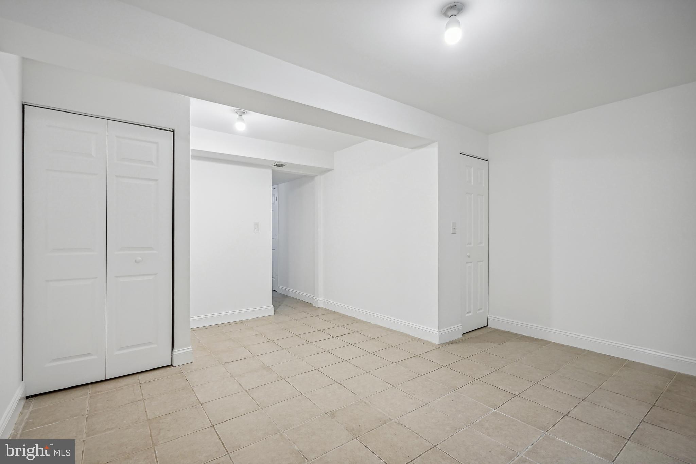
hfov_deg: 96.7
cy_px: 232
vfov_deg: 73.7
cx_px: 348
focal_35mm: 16
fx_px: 309
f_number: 8
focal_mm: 16
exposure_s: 1/100
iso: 800
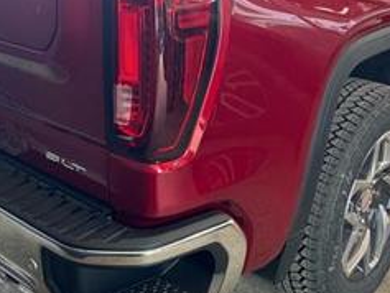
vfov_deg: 28.0
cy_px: 63
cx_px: 199
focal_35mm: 51
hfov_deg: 37.5
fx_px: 575
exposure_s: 1/60
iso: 160
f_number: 1.78
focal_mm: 6.76
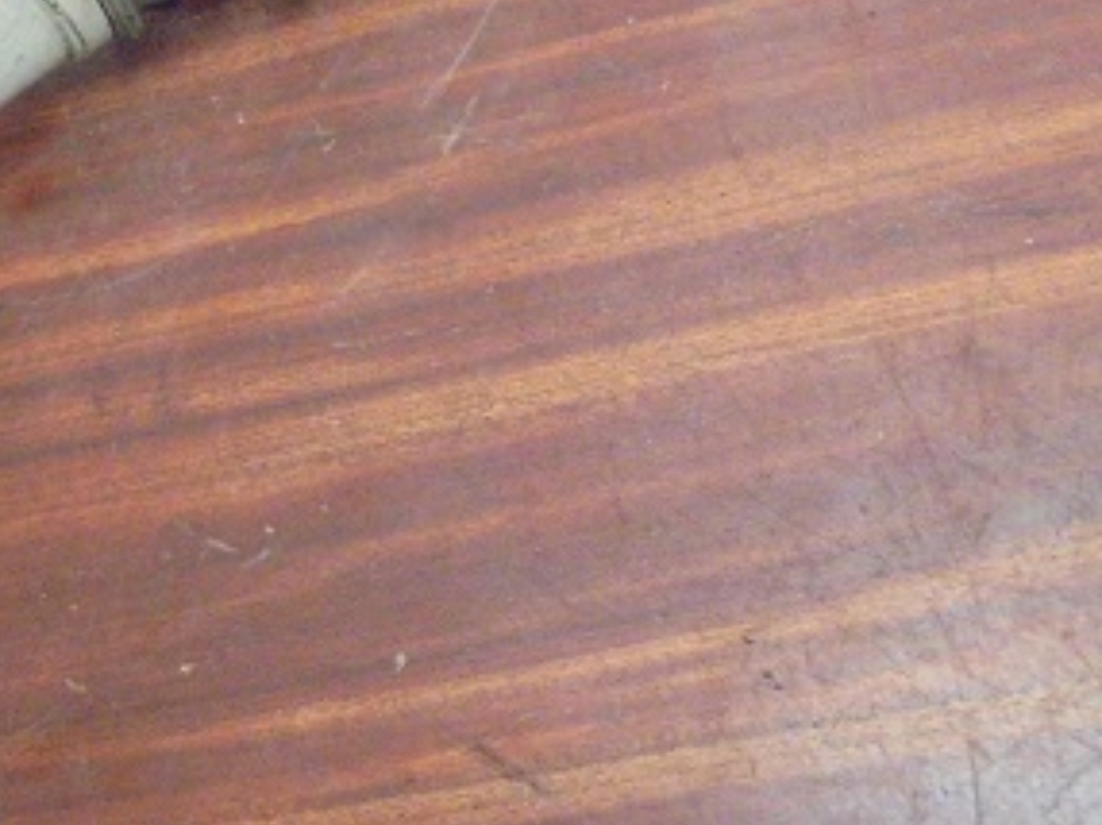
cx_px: 75
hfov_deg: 34.4
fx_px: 1654
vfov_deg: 26.7
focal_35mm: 52
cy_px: 31
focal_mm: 4.6
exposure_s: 1/40
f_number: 3.5
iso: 800
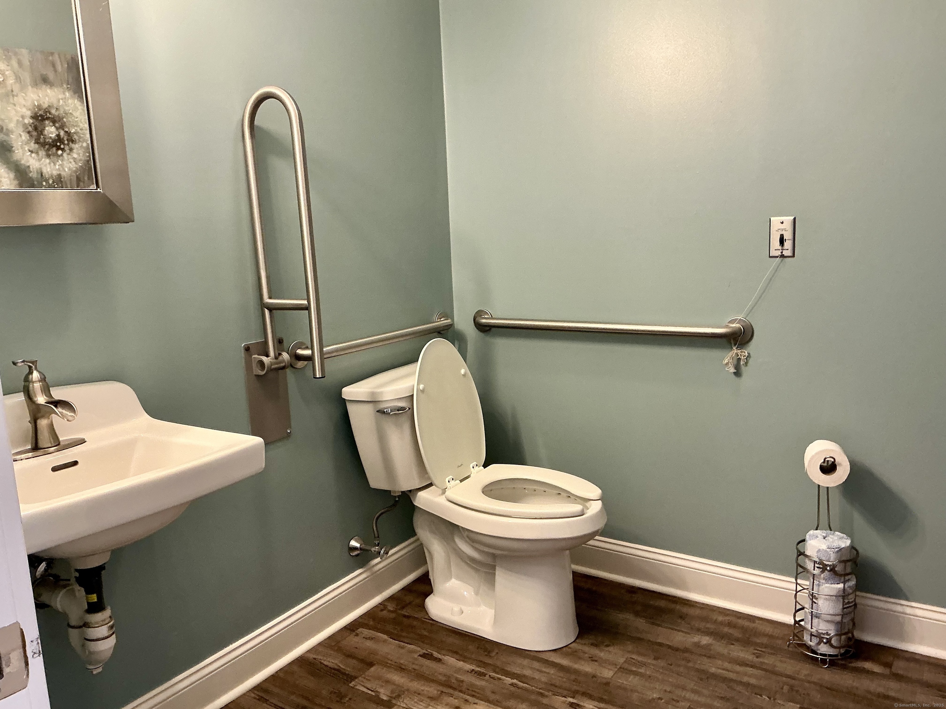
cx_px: 473
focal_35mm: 28
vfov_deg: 49.7
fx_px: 765
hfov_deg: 63.4
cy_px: 354
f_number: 1.8
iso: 125
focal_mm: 3
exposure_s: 1/60
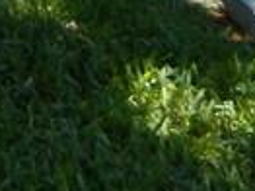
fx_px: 1266
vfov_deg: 7.0
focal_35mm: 172
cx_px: -323
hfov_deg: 10.2
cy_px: -518
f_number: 3
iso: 125
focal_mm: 4
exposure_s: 1/400
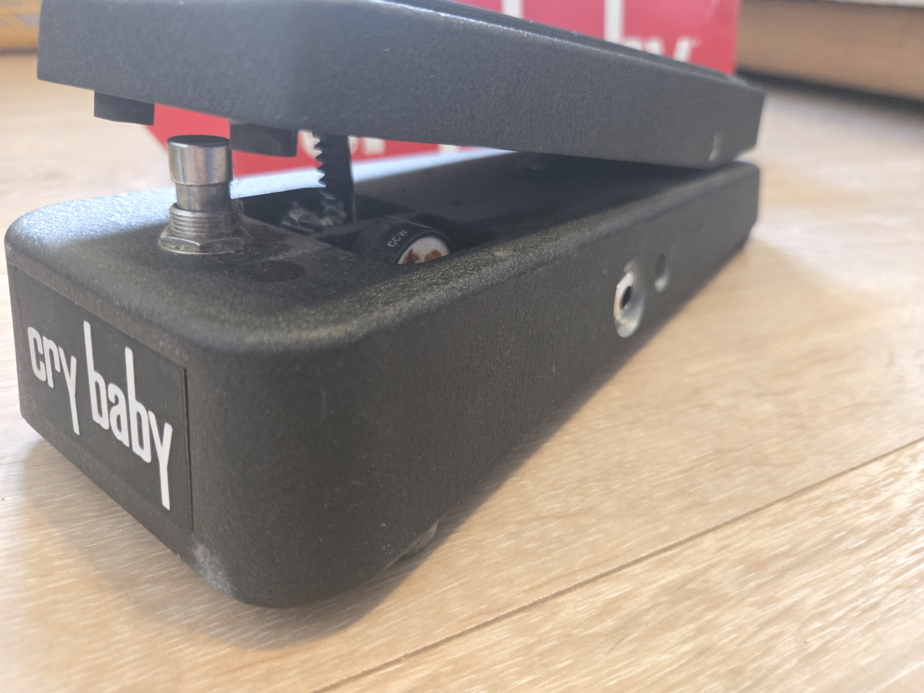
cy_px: 346
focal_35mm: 23
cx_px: 462
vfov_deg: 58.9
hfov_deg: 73.9
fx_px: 614
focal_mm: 5.4
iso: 1250
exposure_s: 1/50
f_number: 1.8
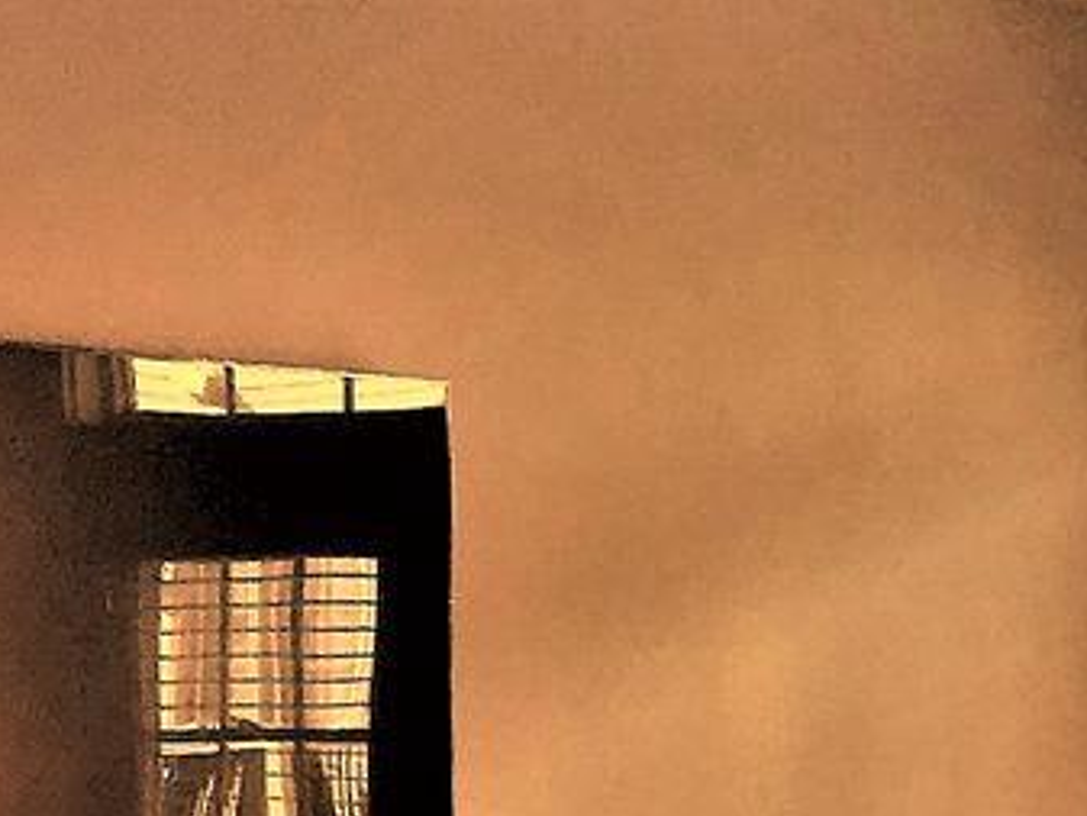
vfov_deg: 8.3
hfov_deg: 10.7
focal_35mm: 176
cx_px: 1842
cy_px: 1184
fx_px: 5529
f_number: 2.2
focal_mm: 4.15
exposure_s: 1/60
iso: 32
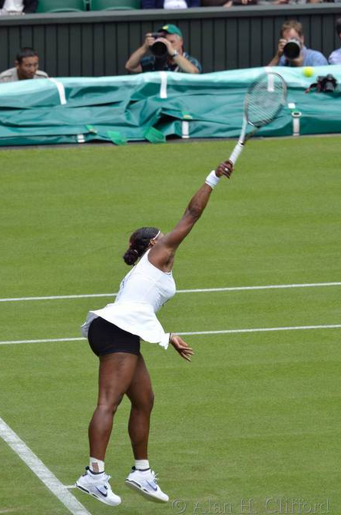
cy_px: 256
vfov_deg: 4.7
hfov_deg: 3.1
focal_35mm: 438
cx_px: 173
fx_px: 6255
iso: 280
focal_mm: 280
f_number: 5.3
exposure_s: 1/800
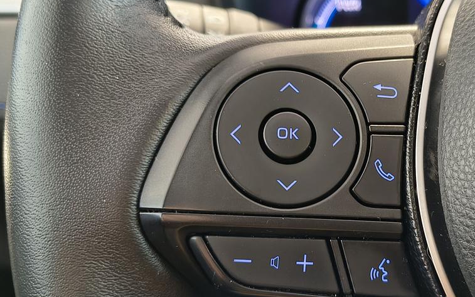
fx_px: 557
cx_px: 336
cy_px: 161
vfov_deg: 29.8
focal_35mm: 43
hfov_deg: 45.1
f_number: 1.8
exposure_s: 1/30
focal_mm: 5.56
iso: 1253
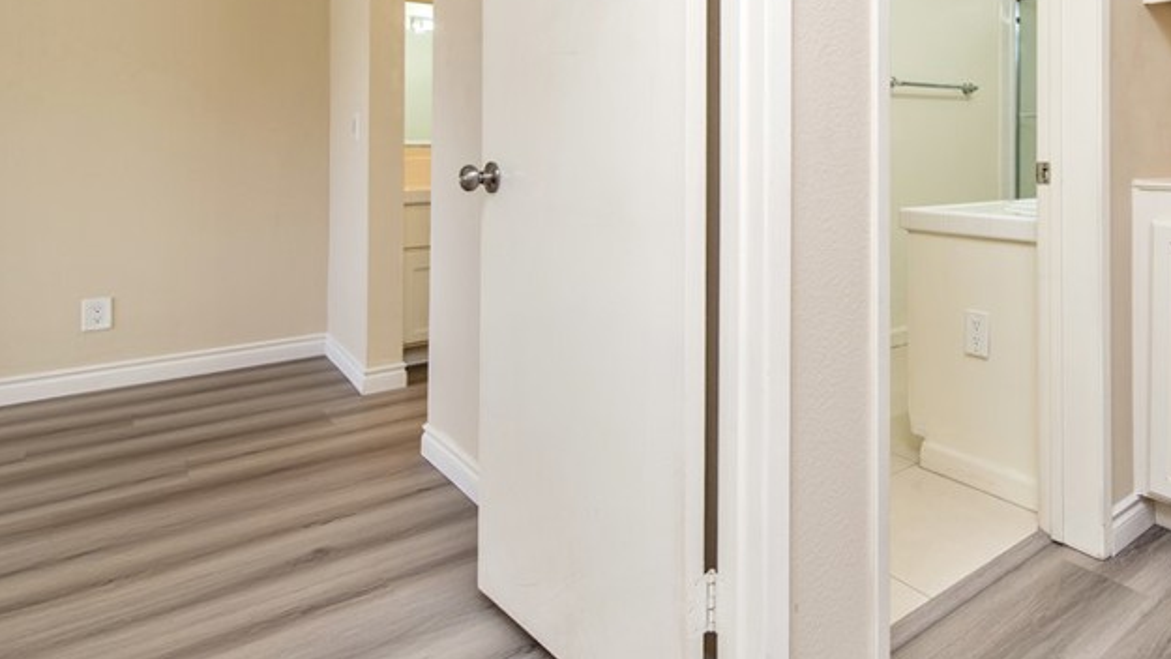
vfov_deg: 45.9
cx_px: 896
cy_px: 160
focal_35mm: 24
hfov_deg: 70.5
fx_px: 745
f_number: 4
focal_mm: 14
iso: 250
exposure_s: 1/60
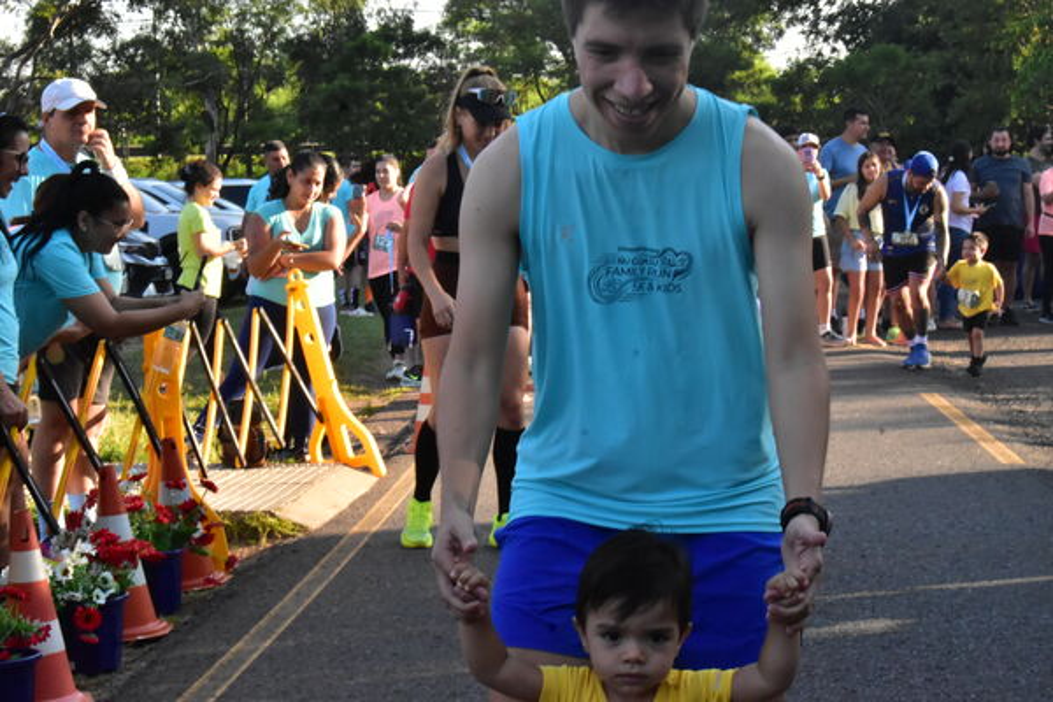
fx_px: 2413
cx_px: 526
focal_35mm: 82
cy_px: 351
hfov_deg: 24.6
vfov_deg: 16.6
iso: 3200
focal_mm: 55
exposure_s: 1/250
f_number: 25
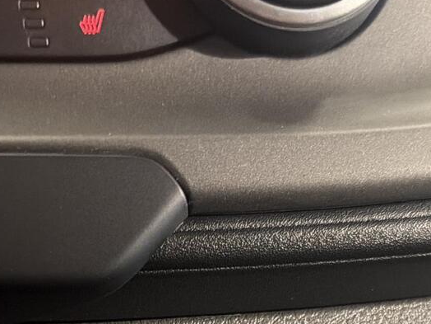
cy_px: 439
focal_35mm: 66
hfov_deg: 29.4
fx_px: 822
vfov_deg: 20.1
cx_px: 188
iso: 800
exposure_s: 1/25
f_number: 1.78
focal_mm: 6.76
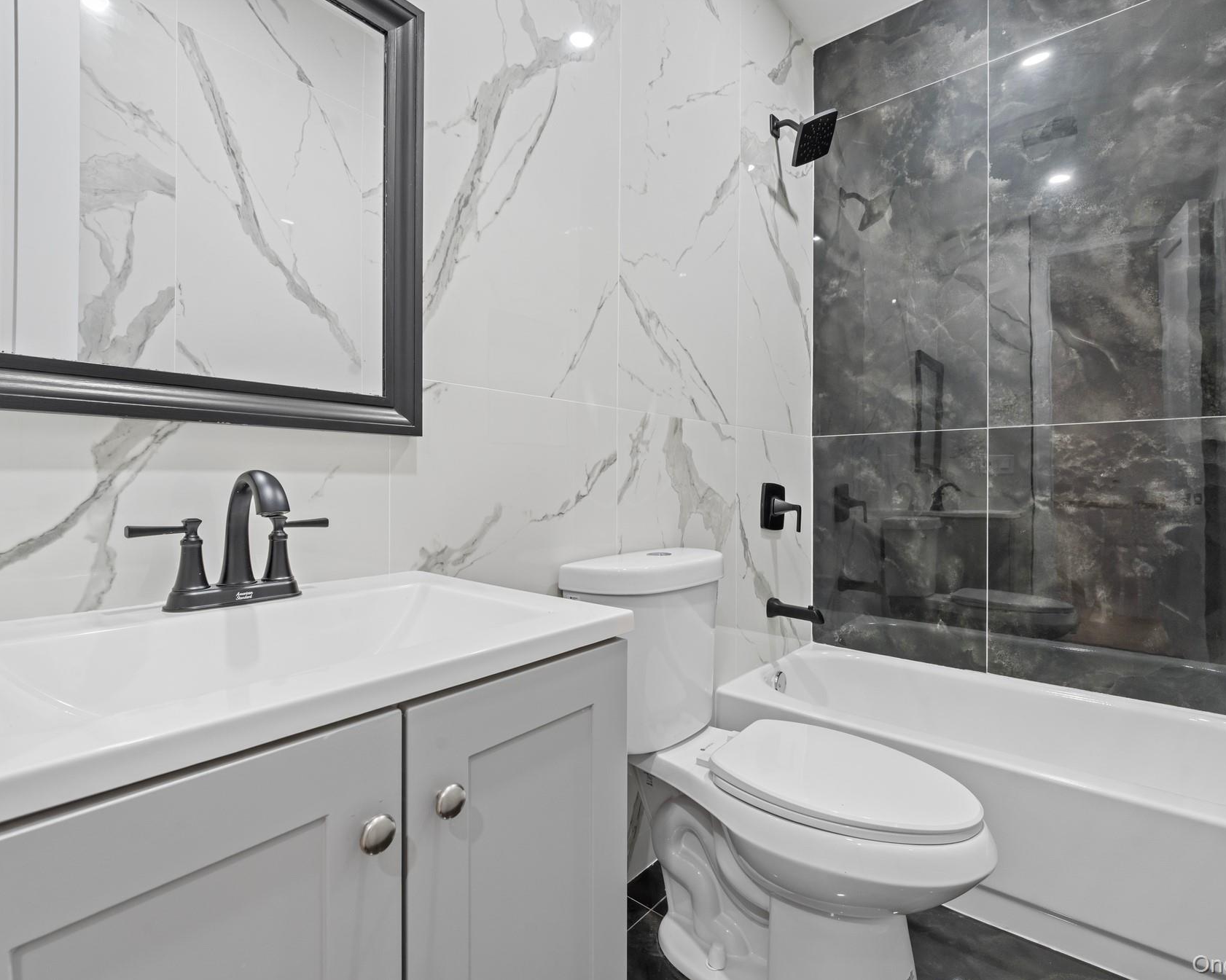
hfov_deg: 93.1
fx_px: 580
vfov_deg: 80.4
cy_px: 484
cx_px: 594
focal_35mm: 16
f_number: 10
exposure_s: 1/3
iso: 1000
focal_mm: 14
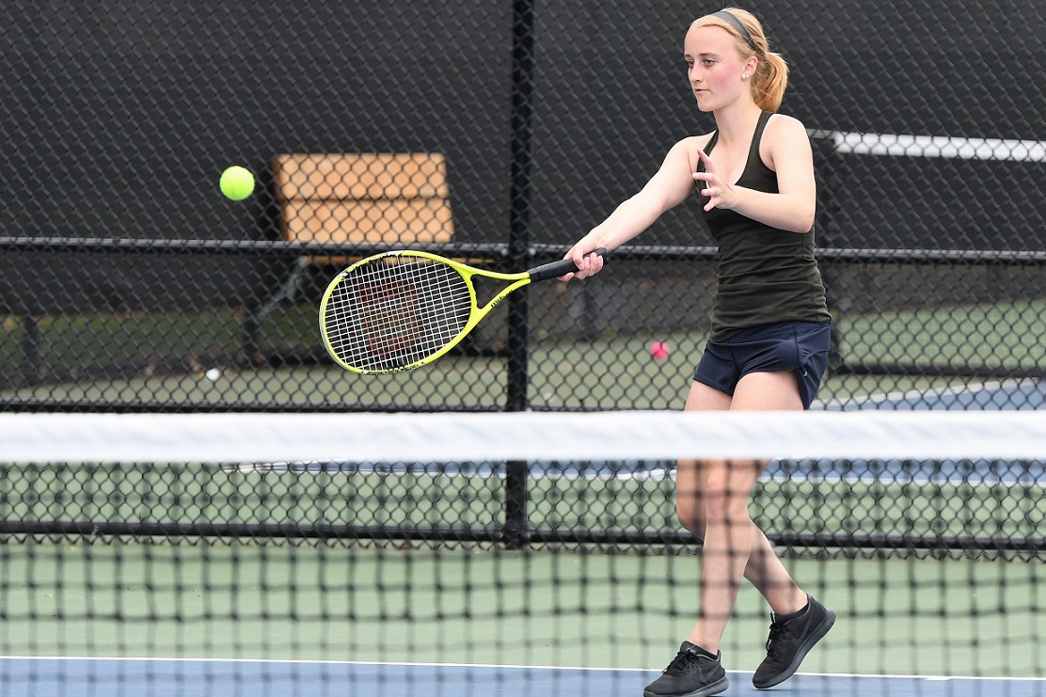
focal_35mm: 281
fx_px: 8148
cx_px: 526
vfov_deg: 4.9
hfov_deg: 7.3
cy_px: 347
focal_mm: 185
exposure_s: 1/1000
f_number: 4.5
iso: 320
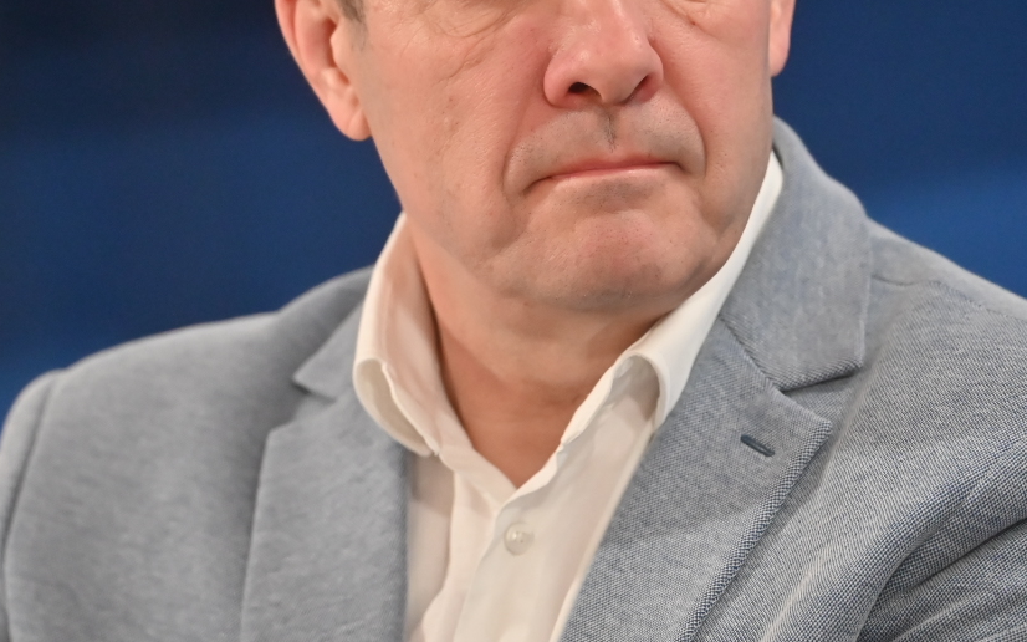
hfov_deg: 5.8
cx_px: 404
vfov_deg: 3.6
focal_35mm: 360
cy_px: 91
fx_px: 10075
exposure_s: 1/400
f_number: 2.8
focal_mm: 180
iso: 2800
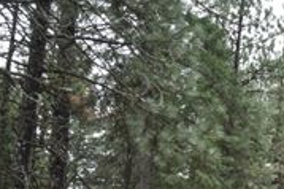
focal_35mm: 67
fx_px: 528
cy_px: 214
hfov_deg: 25.0
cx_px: 392
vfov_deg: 19.3
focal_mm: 24
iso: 1400
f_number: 22
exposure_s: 1/25
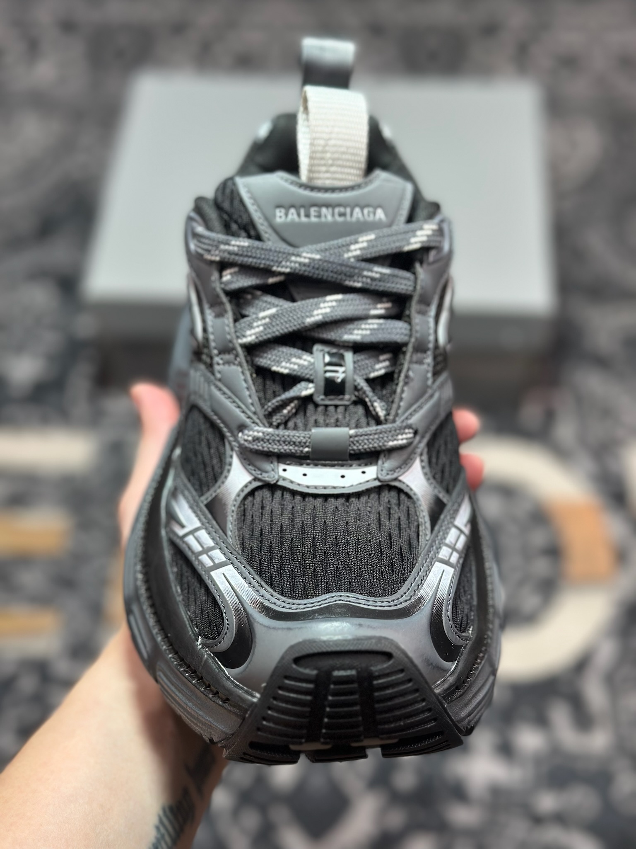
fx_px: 1176
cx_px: 318
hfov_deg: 30.3
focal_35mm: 48
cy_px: 424
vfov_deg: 39.7
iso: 80
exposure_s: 1/280
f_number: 1.78
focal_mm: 6.86
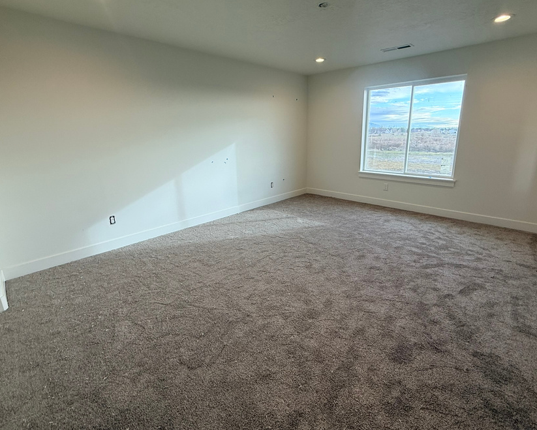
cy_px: 196
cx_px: 279
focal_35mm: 17
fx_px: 270
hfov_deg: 89.6
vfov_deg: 76.8
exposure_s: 1/120
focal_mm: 2.22
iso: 64
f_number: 2.2
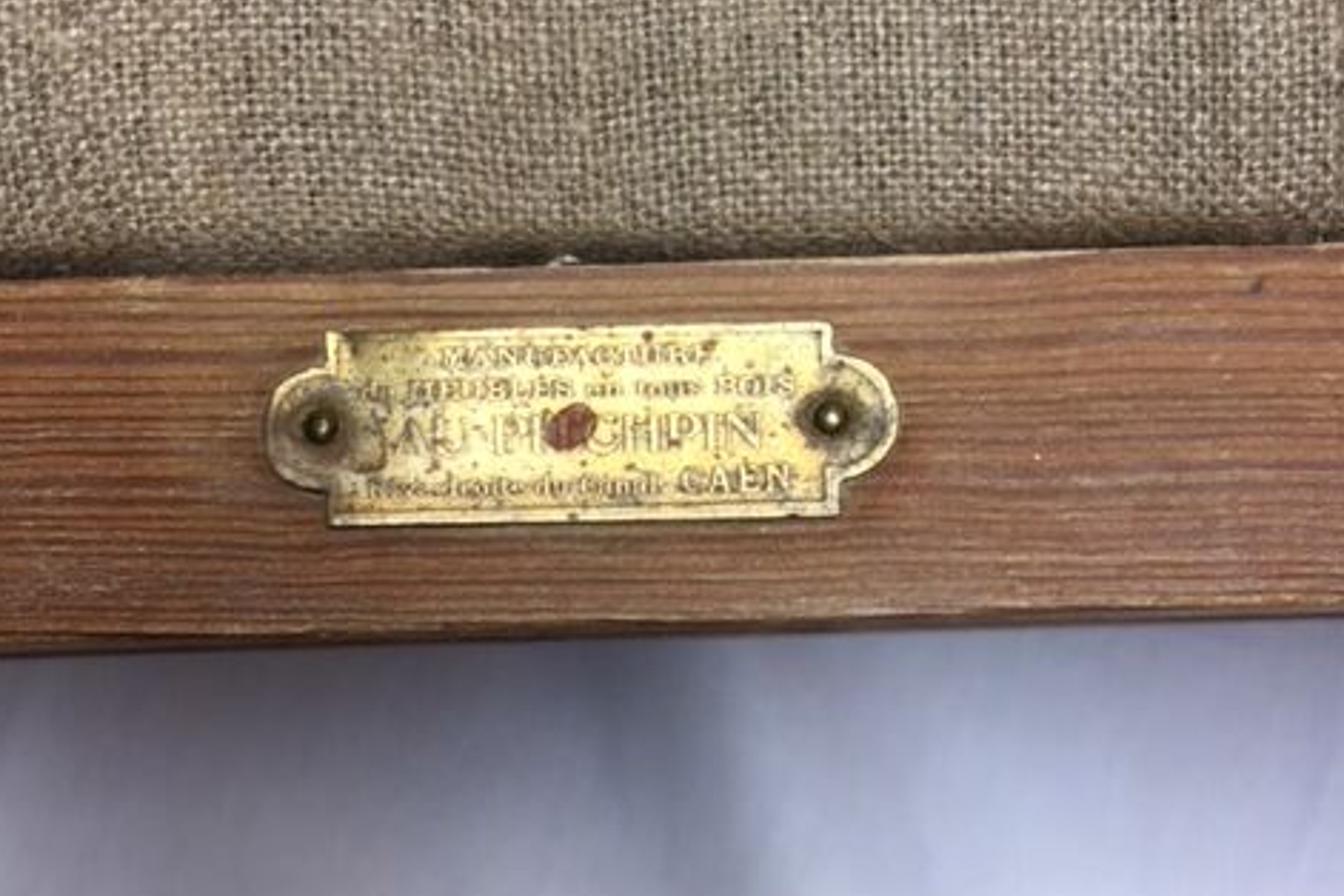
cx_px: 668
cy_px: 482
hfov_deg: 47.4
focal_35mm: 41
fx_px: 1531
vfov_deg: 32.6
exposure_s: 1/33
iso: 32
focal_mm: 4.15
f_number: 2.2
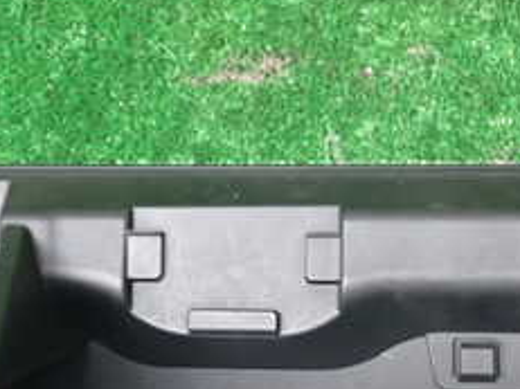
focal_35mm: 78
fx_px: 1171
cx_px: 398
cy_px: 438
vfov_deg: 18.1
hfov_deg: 24.7
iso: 320
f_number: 2.3
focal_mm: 5.4
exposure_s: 1/30
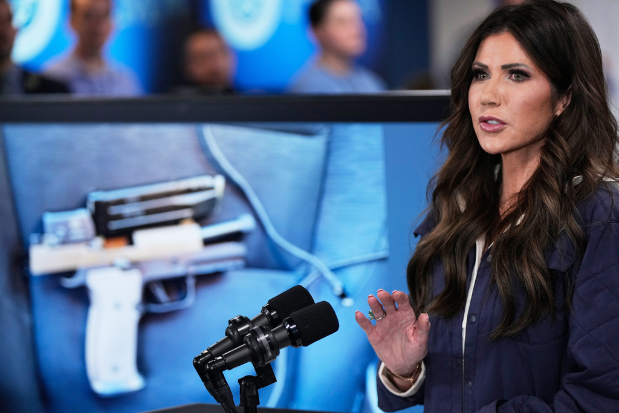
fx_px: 2081
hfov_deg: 16.9
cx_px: 310
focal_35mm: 121
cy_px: 206
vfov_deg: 11.3
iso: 1600
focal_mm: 121
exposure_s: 1/500
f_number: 2.8
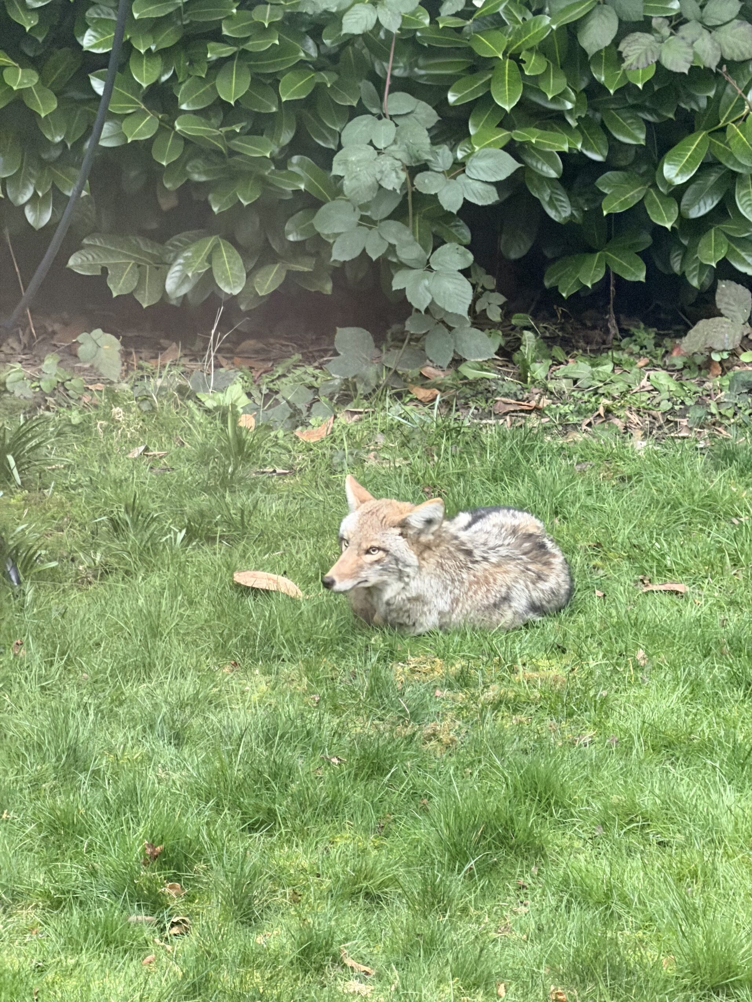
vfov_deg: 9.9
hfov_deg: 7.4
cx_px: 376
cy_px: 501
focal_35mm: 200
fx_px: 5793
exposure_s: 1/40
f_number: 2.8
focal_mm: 16.89
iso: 800
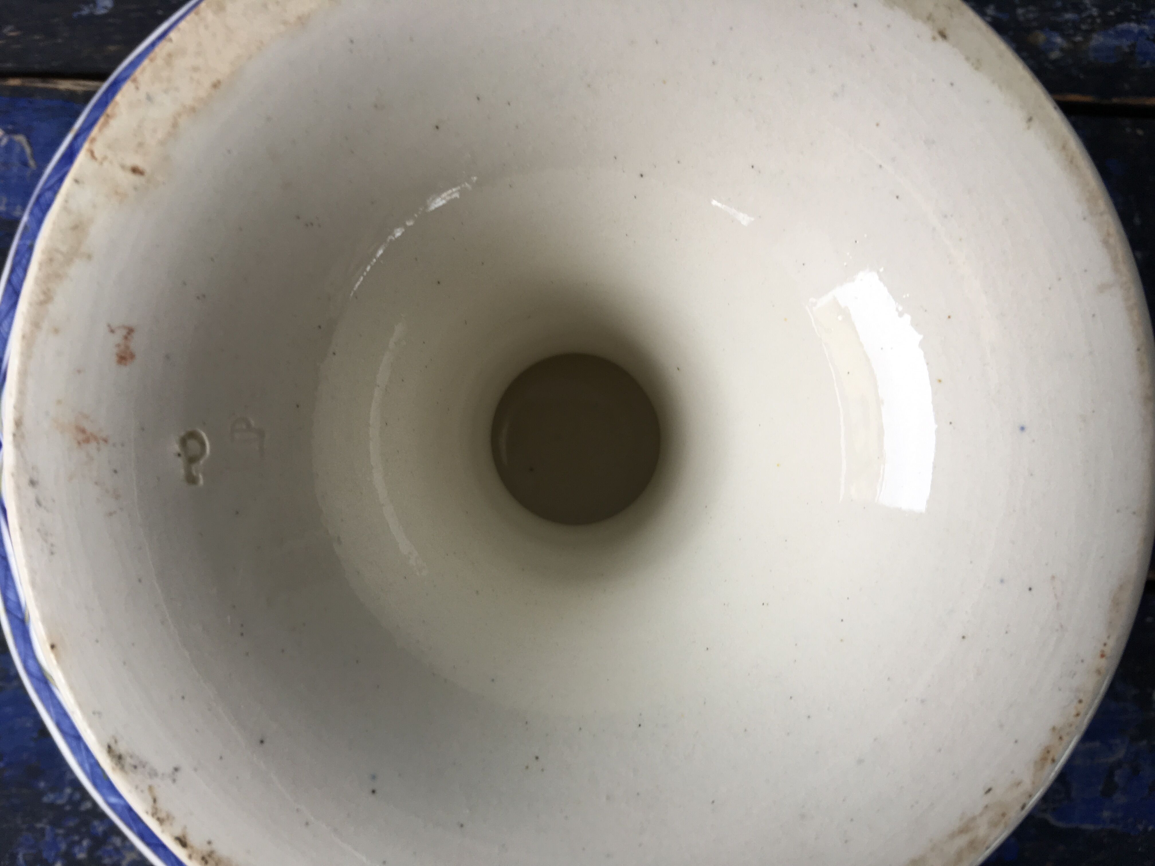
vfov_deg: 48.2
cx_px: 578
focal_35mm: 29
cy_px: 433
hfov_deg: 61.7
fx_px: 968
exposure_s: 1/50
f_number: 2.2
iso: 25
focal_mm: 4.15
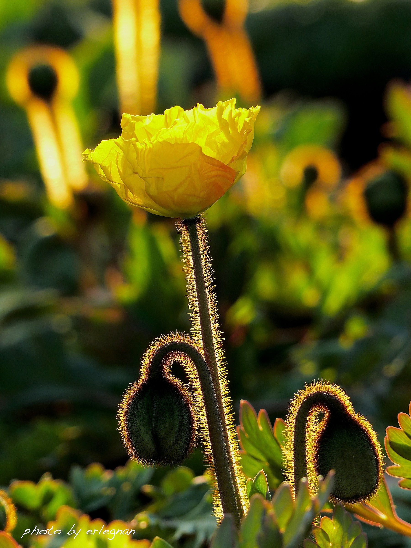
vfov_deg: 4.5
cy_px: 274
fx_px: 7013
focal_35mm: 443
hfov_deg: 3.4
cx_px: 206
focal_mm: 79.8
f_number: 4
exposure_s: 1/200
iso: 100
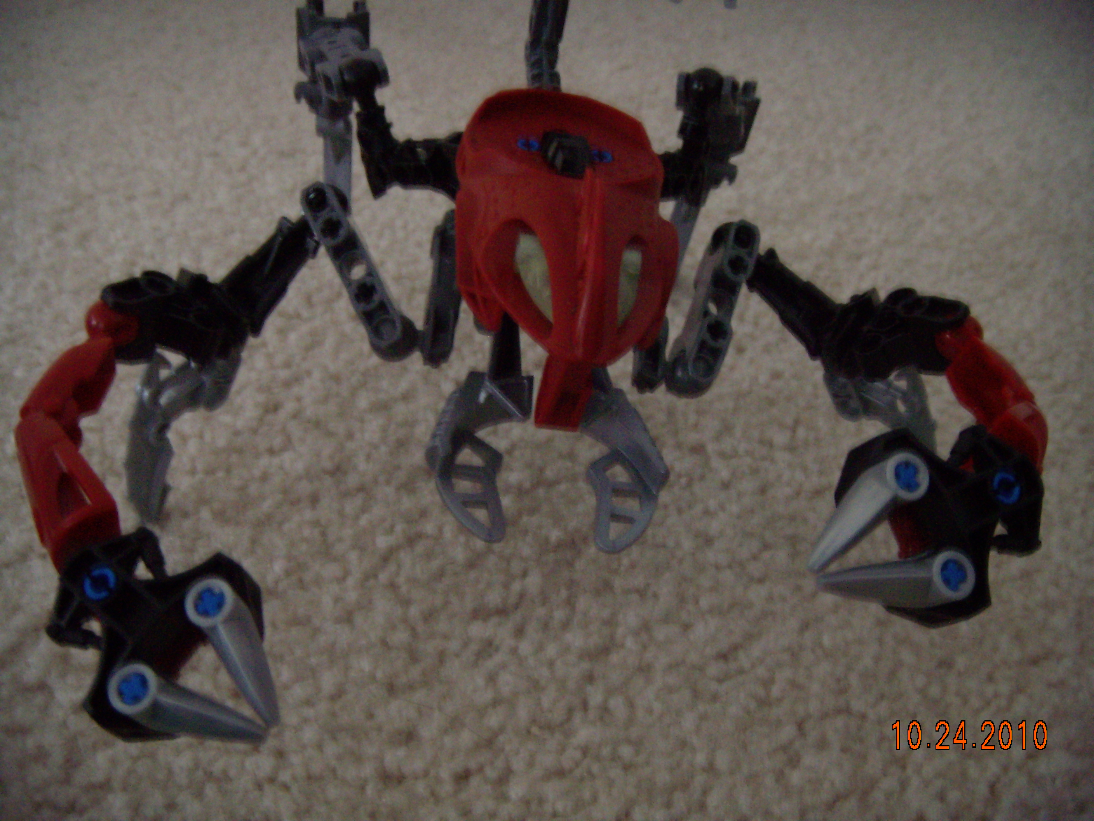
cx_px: 547
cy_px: 410
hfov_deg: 49.0
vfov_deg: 37.7
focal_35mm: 38
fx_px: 1201
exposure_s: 1/4
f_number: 3.5
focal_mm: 6.4
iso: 257
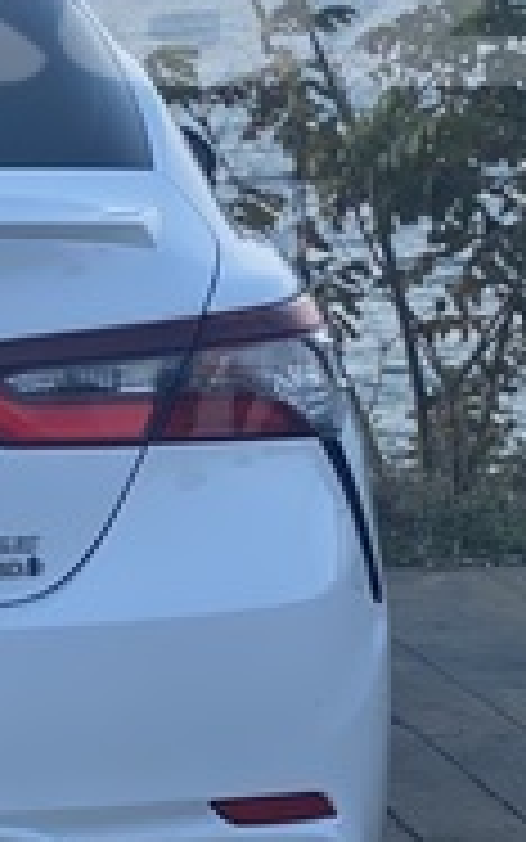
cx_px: -292
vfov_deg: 11.7
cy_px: -14
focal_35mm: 177
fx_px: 4057
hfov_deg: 7.3
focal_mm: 6
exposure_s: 1/335
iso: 20
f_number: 2
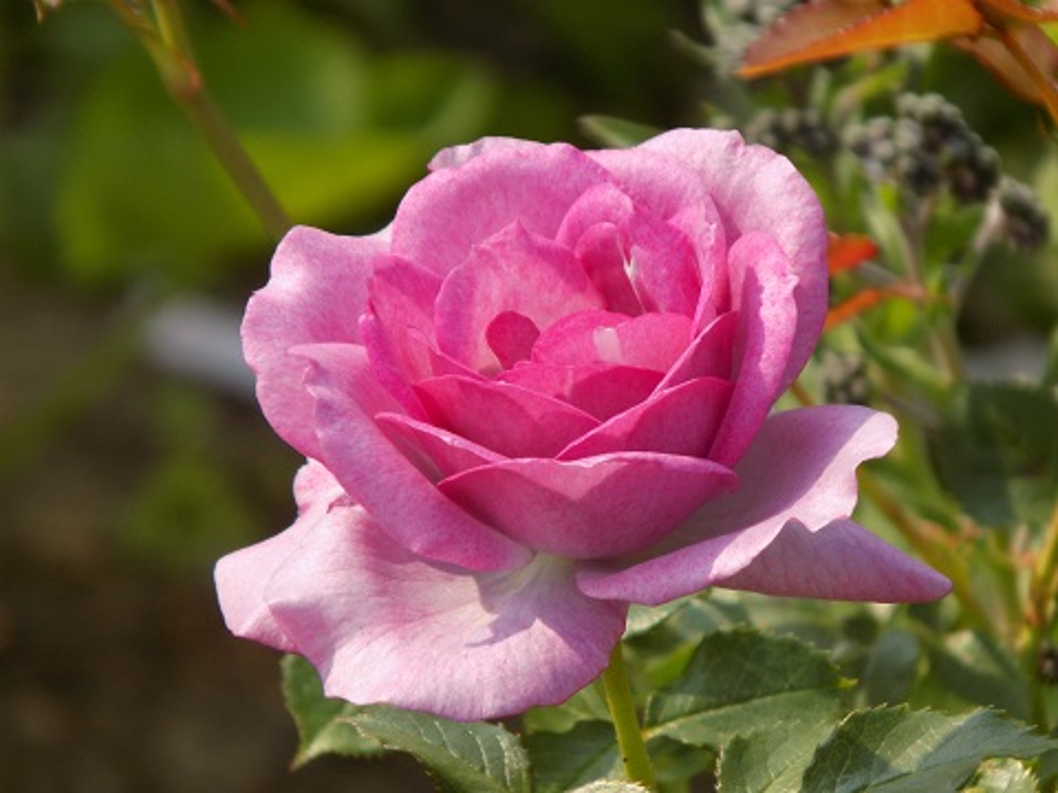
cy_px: 396
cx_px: 529
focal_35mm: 585
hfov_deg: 3.4
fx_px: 17880
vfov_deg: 2.5
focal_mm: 104
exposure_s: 1/250
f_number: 5.9
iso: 80
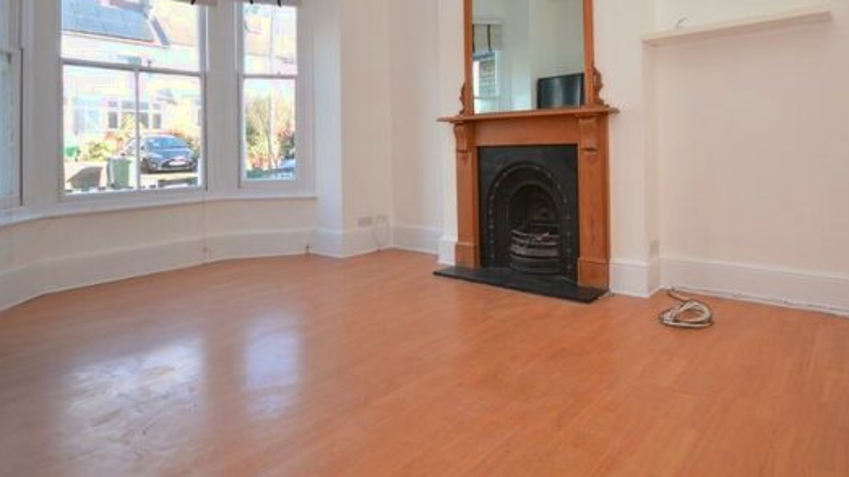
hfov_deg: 81.8
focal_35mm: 21
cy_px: 128
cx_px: 545
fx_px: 473
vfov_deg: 51.6
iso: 200
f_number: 4.5
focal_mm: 10
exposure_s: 1/80
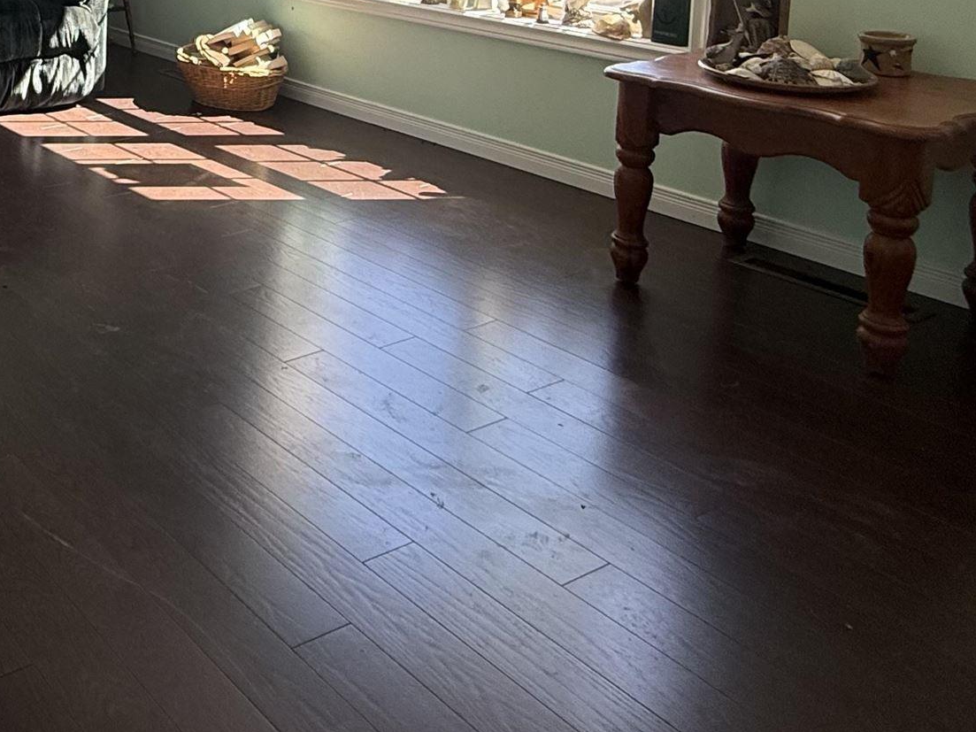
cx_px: -66
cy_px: -50
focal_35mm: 39
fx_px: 1099
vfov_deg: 32.8
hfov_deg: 40.0
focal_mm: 2.22
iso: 80
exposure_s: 1/120
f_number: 2.2
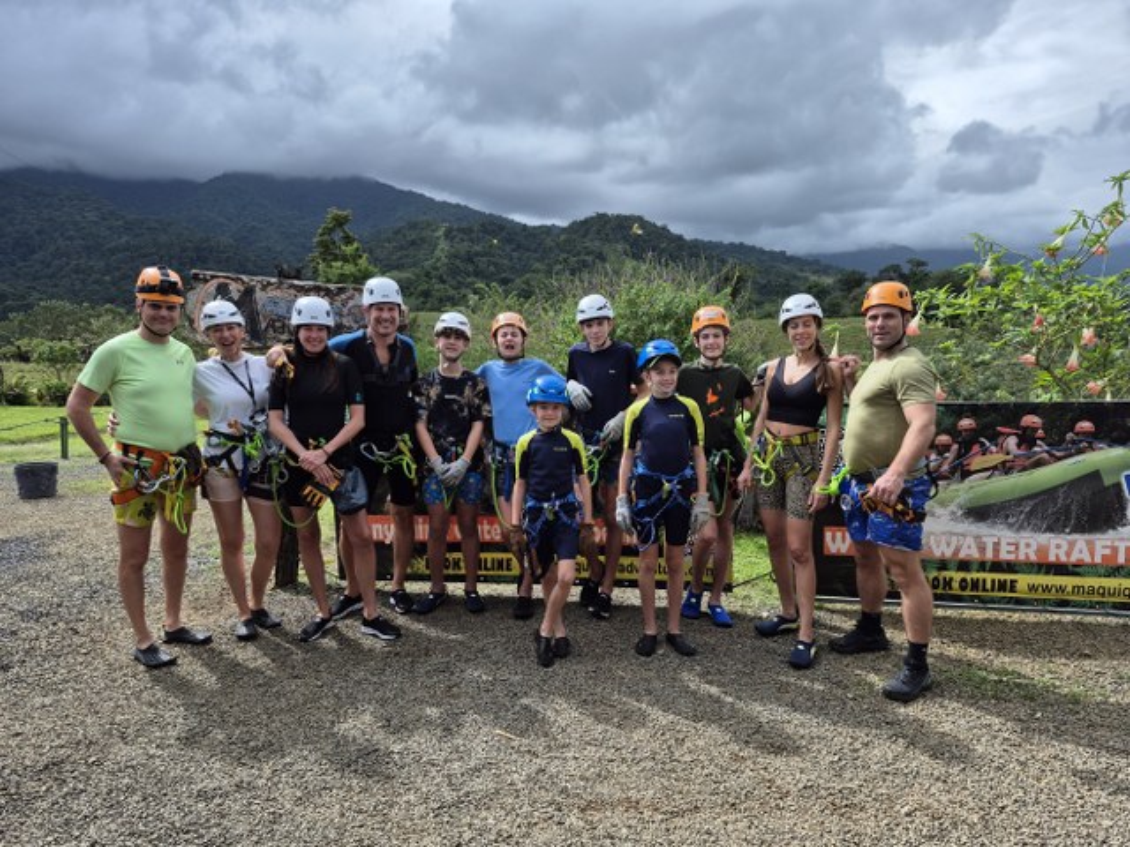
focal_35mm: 23
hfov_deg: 73.9
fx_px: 751
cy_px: 424
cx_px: 565
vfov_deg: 58.9
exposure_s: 1/1756
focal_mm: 5.4
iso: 25
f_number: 1.8
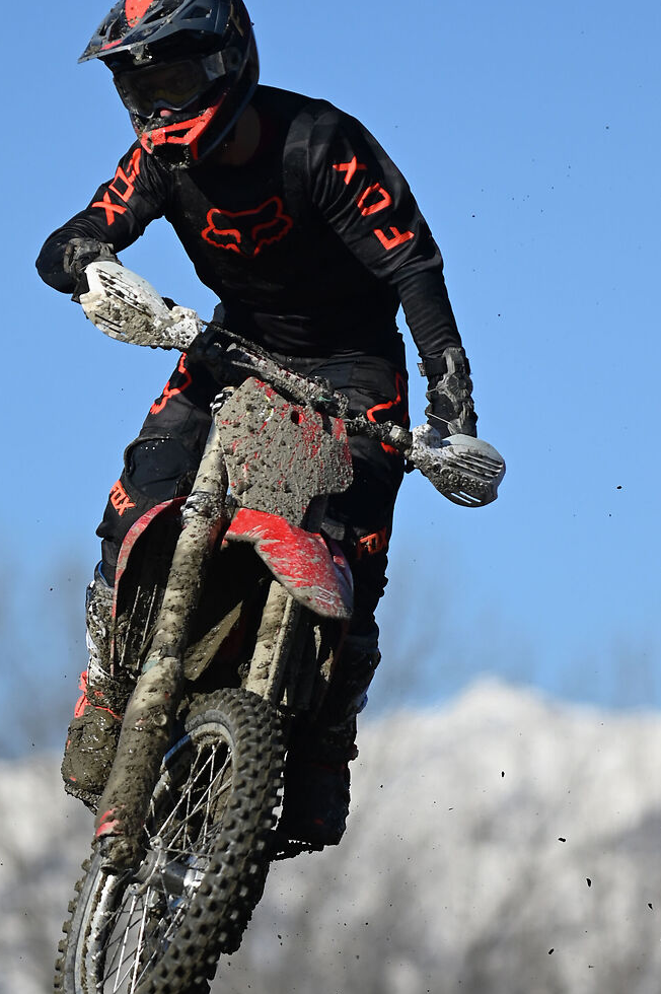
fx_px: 12162
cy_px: 469
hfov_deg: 3.1
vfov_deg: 4.7
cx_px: 196
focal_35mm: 441
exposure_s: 1/8000
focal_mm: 180
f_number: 2.8
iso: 220
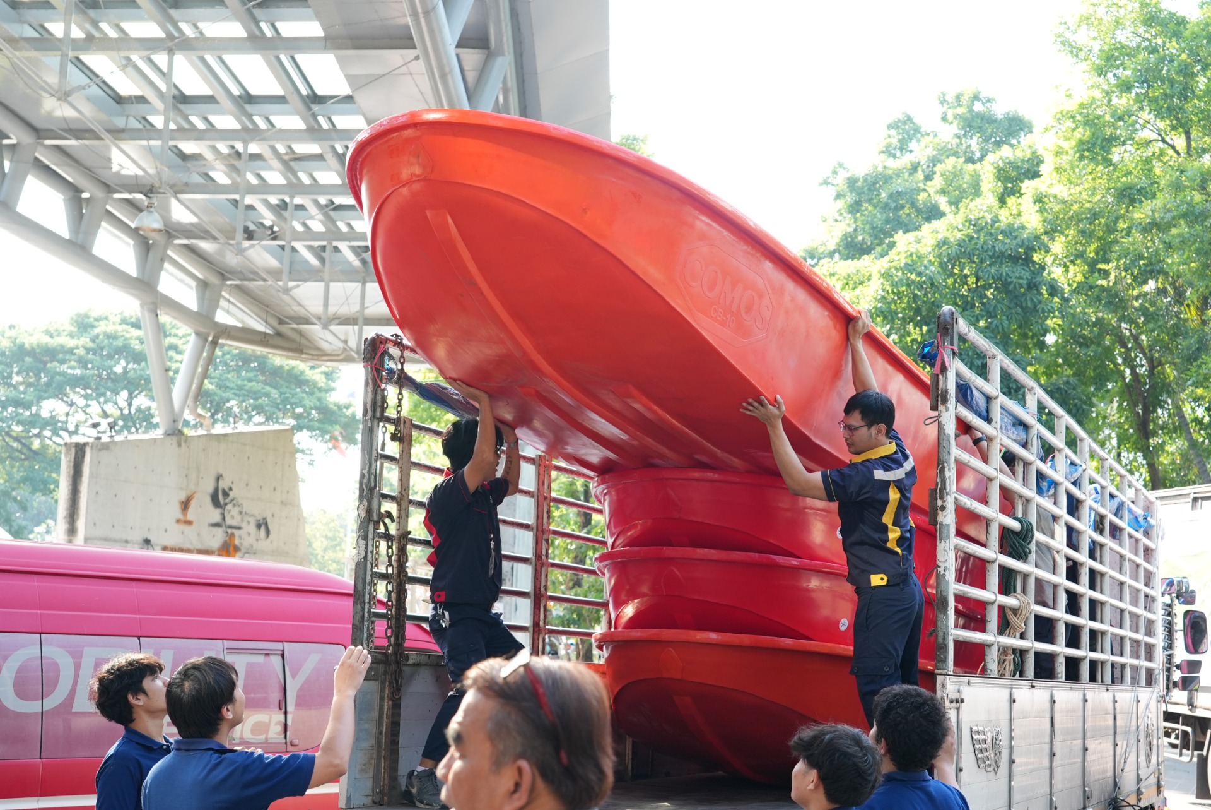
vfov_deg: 27.6
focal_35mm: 49
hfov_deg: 40.3
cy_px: 405
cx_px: 606
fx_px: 1649
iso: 640
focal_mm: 49
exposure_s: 1/200
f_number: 5.6
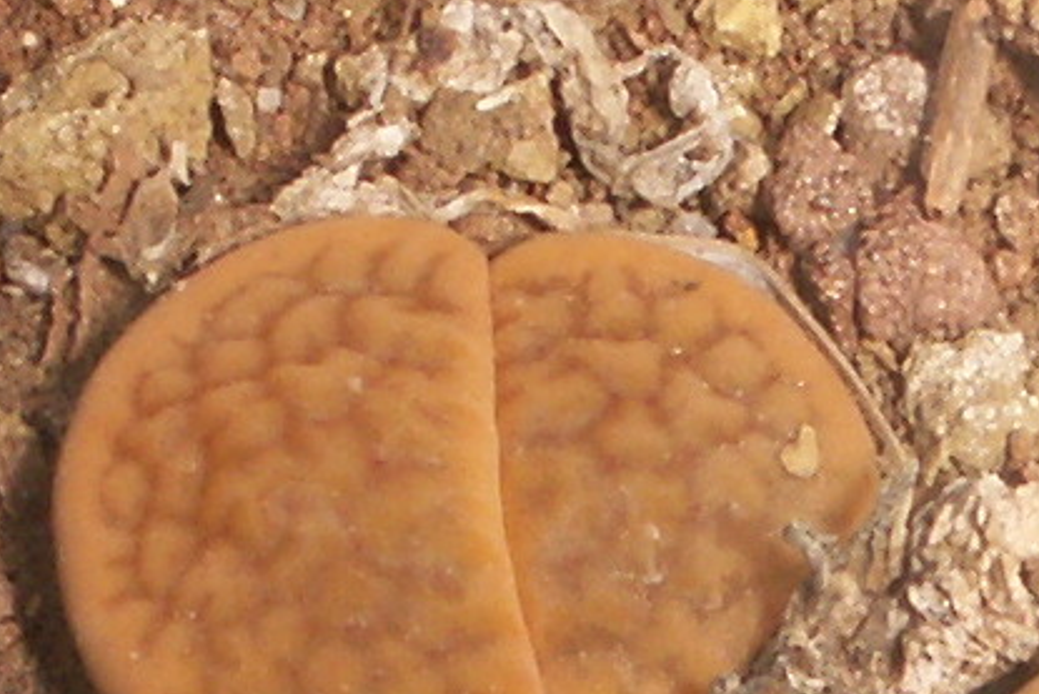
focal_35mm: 163
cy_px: 747
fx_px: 4706
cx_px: 861
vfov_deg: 8.4
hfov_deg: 12.5
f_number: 5.6
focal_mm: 10.3
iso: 50
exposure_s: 1/100
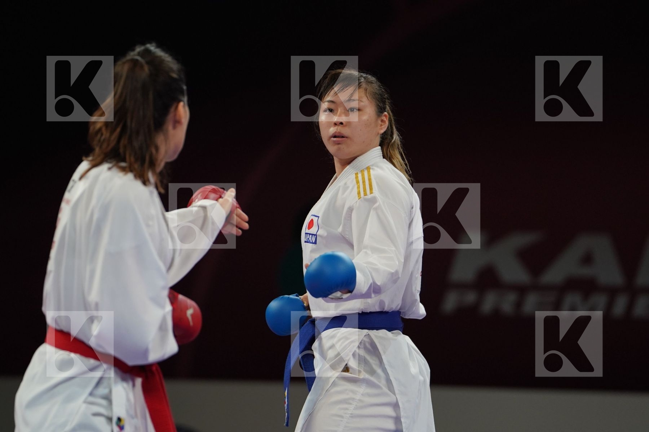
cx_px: 324
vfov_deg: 4.6
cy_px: 216
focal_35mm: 300
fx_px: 5408
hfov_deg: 6.9
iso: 1250
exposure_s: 1/1000
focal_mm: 200
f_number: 2.8
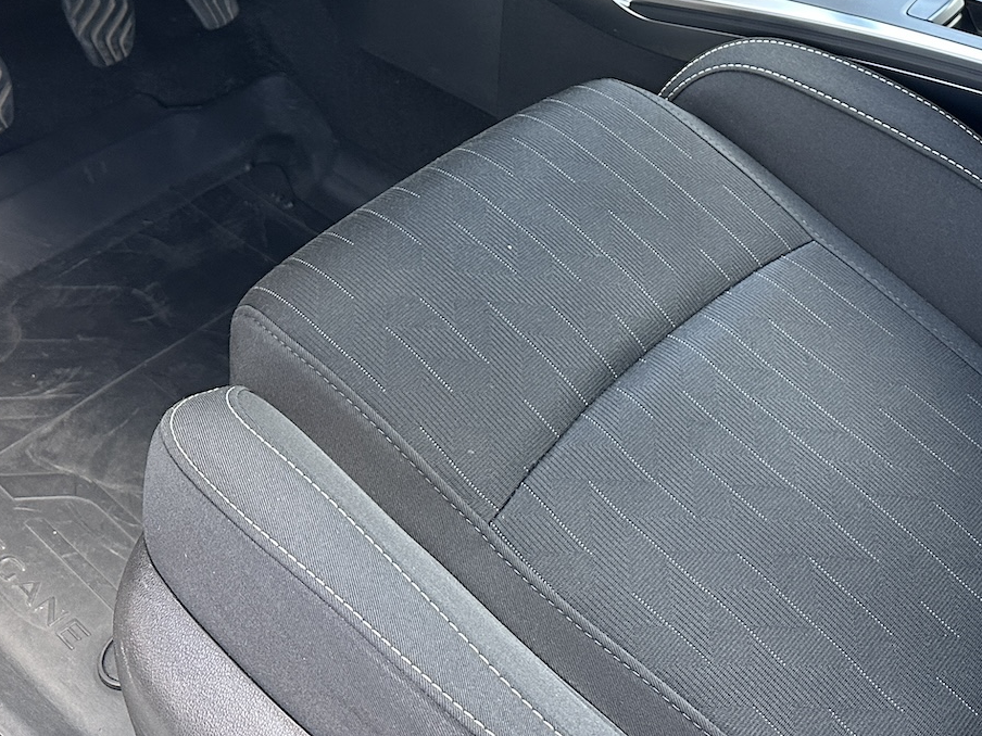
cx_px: 680
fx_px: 1447
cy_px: -42
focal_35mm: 51
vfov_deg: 26.6
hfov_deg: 37.0
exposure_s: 1/70
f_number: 1.78
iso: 250
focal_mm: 6.86
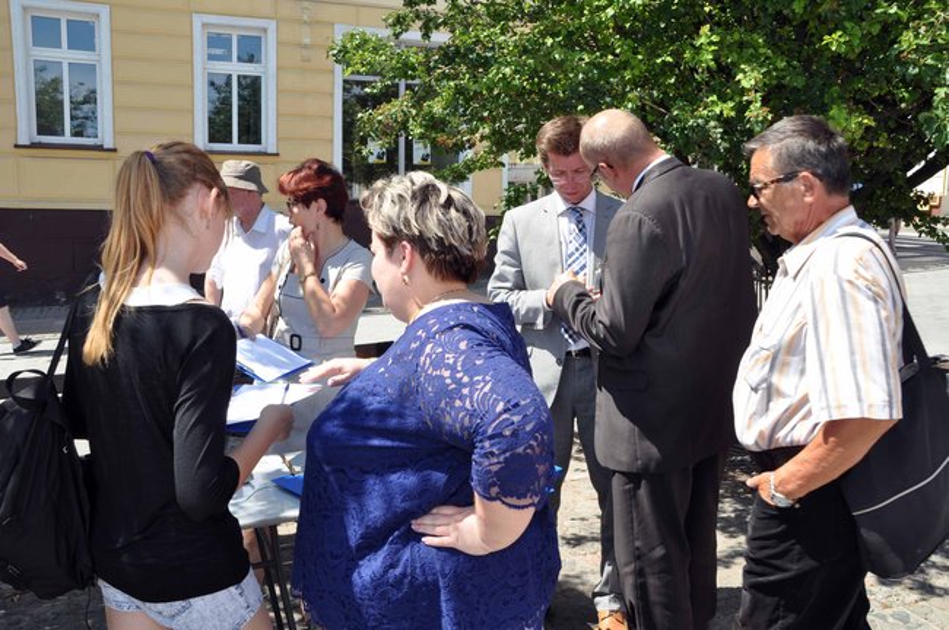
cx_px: 474
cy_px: 315
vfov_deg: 39.9
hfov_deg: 57.3
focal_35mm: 33
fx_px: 869
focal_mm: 22
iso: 250
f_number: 14
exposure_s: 1/125
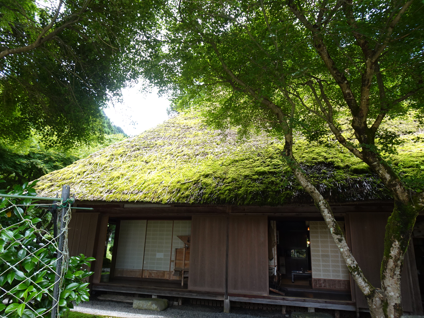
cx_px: 212
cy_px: 159
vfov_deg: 56.8
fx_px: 294
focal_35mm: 24
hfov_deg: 71.6
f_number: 3.5
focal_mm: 4.25
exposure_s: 1/60
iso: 80
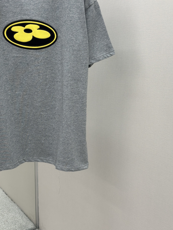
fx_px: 320
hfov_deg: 30.3
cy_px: 115
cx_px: 86
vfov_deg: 39.7
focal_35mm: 48
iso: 80
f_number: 1.78
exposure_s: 1/290
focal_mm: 6.86
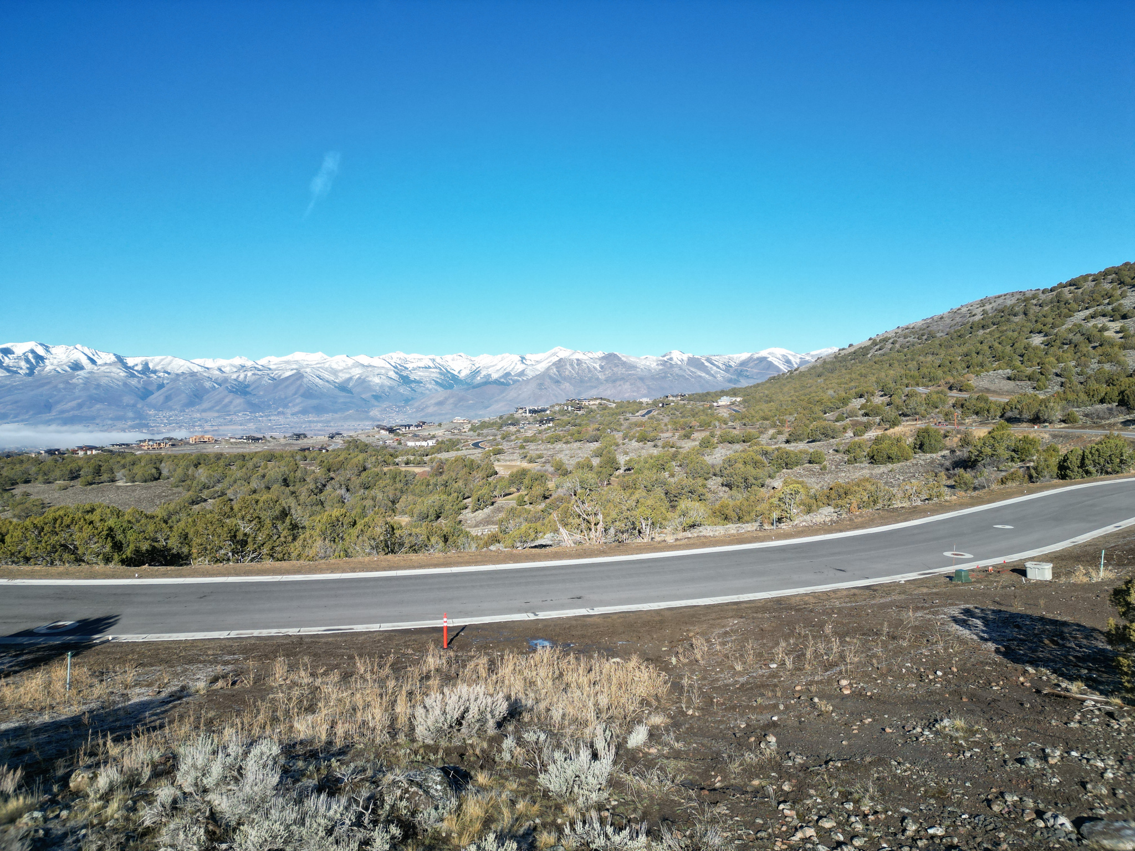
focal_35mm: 24
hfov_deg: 71.6
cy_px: 426
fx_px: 787
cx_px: 568
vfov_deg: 56.8
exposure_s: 1/2500
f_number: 1.7
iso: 120
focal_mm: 6.72
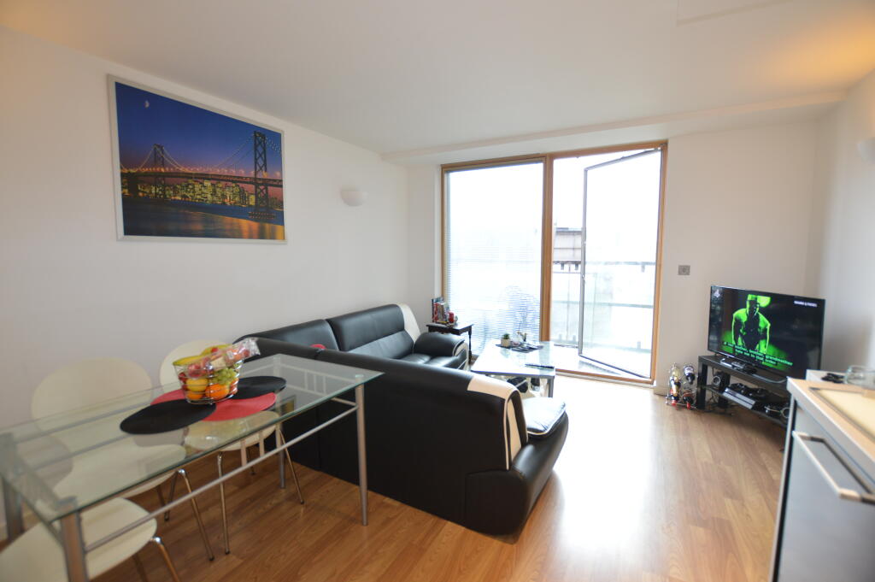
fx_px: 364
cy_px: 291
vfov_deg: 77.2
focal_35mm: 15
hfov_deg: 100.4
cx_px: 438
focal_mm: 10
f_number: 3.5
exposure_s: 1/40
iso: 400
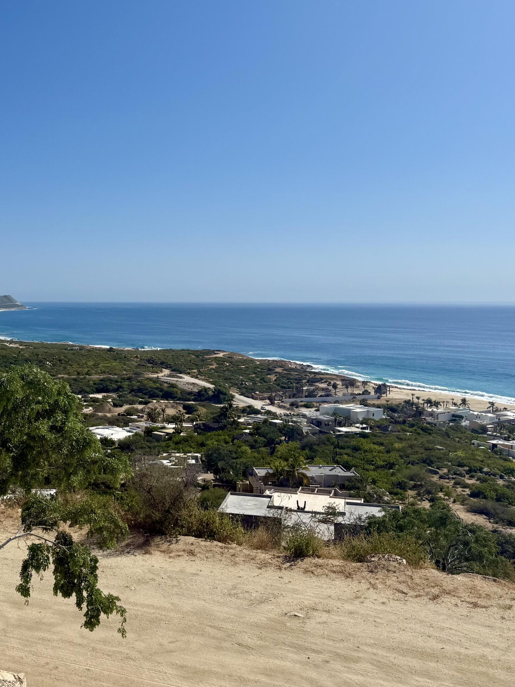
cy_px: 307
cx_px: 139
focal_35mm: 37
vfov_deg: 50.1
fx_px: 734
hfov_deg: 37.8
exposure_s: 1/11905
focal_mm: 6.76
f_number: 1.78
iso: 80
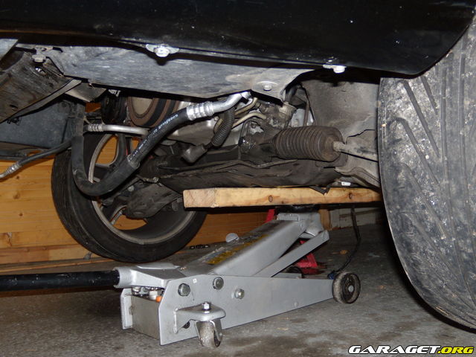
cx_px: 238
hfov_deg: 51.4
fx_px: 495
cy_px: 178
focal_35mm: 36
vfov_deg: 39.7
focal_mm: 6.4
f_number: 3.6
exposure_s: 1/30
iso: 125
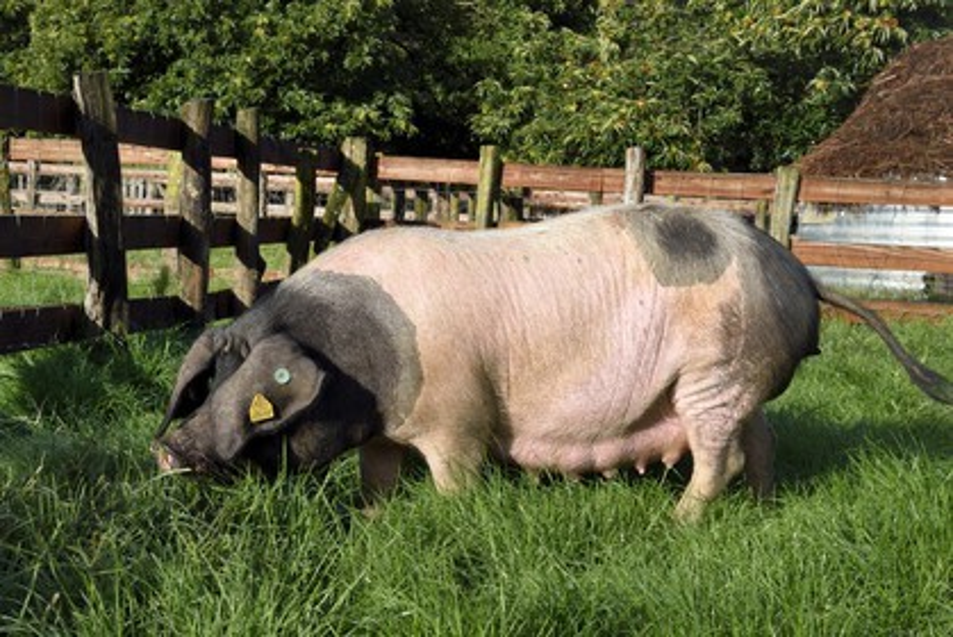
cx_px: 476
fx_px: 1377
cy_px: 318
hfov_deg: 38.2
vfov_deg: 26.0
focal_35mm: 52
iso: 400
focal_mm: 52
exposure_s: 1/250
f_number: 18
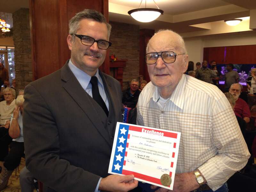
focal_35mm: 35
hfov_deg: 52.6
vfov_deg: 40.7
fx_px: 259
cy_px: 96
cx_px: 128
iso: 125
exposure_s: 1/20
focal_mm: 4.28
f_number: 2.4
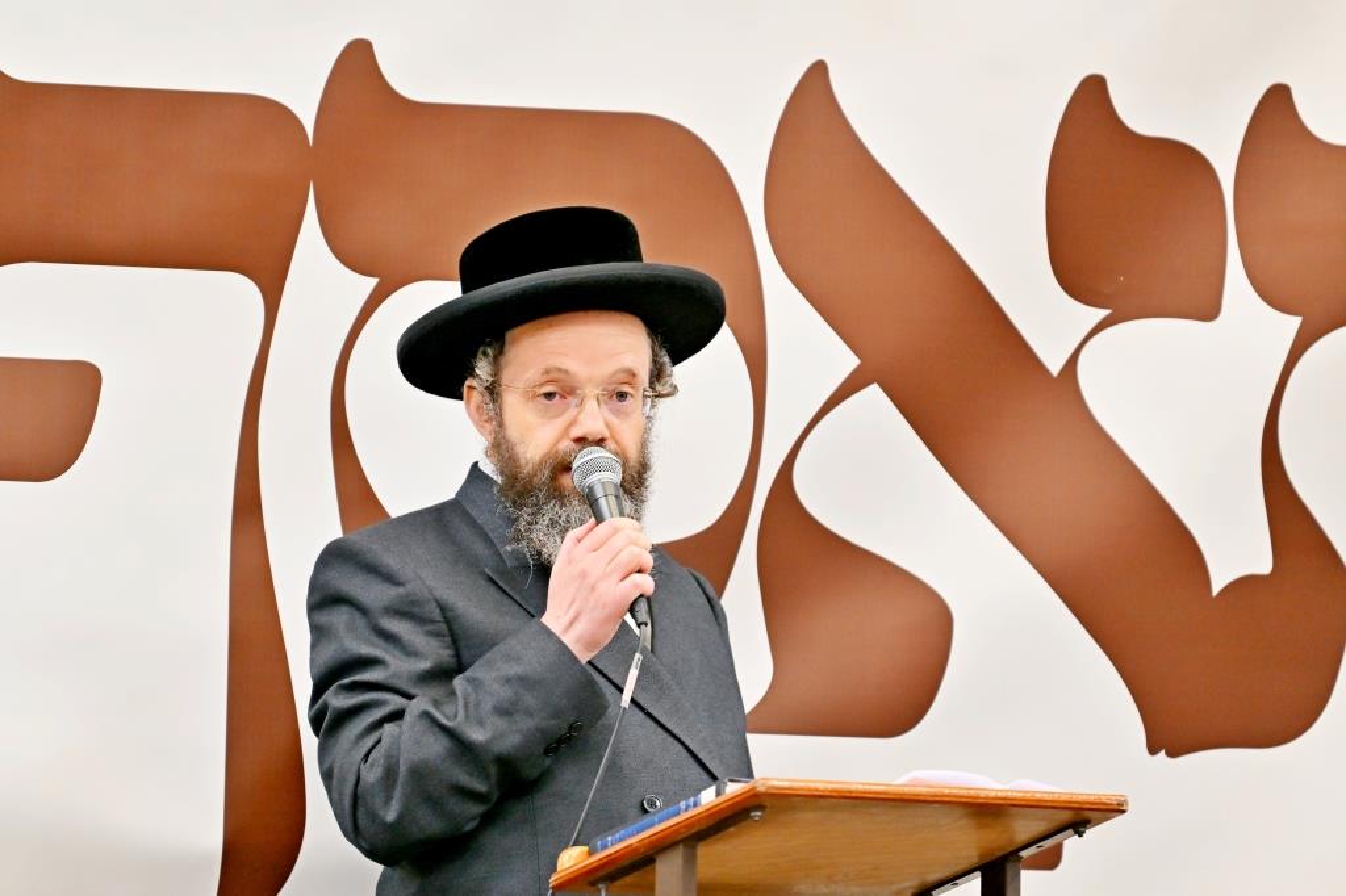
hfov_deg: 6.9
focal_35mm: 300
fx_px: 11212
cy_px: 448
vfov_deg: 4.6
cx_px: 673
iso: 320
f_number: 2.8
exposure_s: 1/160
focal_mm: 200
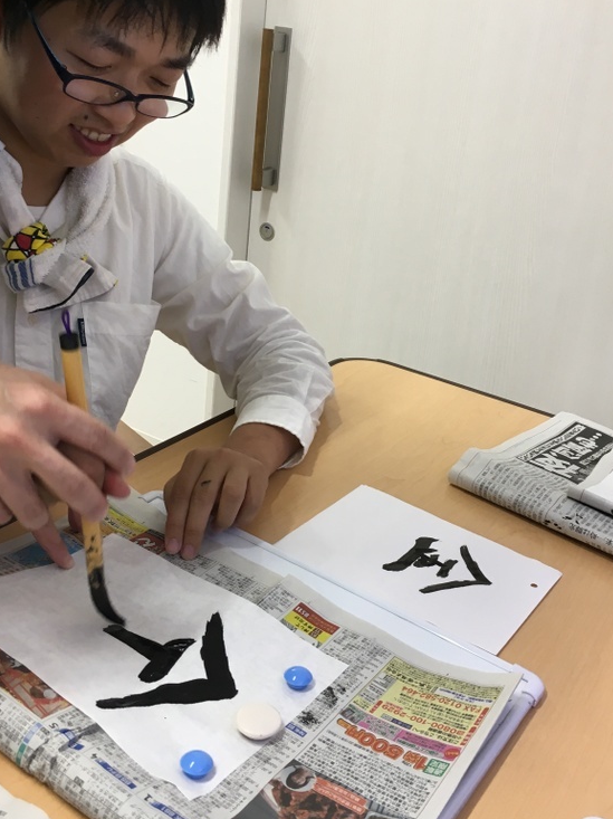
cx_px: 308
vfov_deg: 48.9
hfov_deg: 37.7
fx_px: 898
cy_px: 364
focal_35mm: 38
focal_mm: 4.15
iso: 50
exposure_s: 1/30
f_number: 2.2
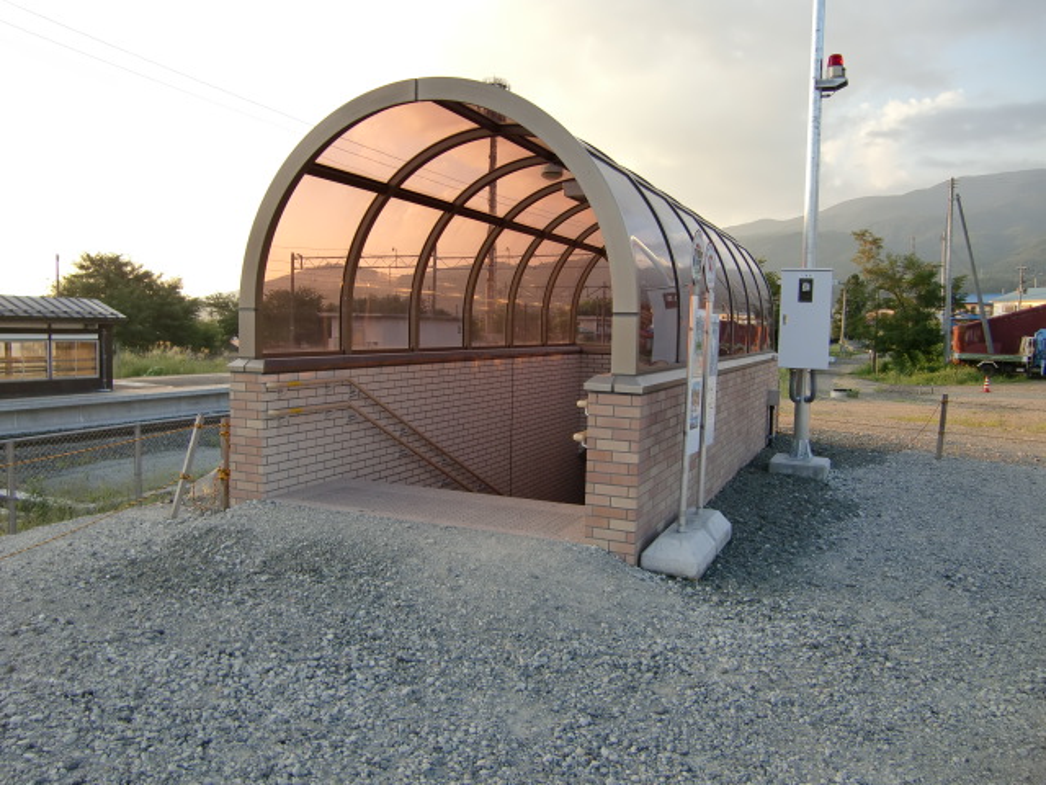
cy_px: 392
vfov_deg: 49.7
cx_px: 523
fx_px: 846
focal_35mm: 28
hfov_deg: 63.4
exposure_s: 1/250
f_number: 2.6
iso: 64
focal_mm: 4.9
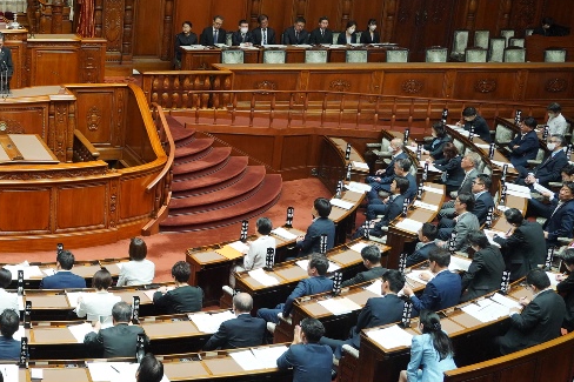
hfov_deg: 28.9
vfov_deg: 20.9
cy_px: 190
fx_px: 1036
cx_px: -9
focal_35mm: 65
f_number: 5.6
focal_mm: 31
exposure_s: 1/125
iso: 2500
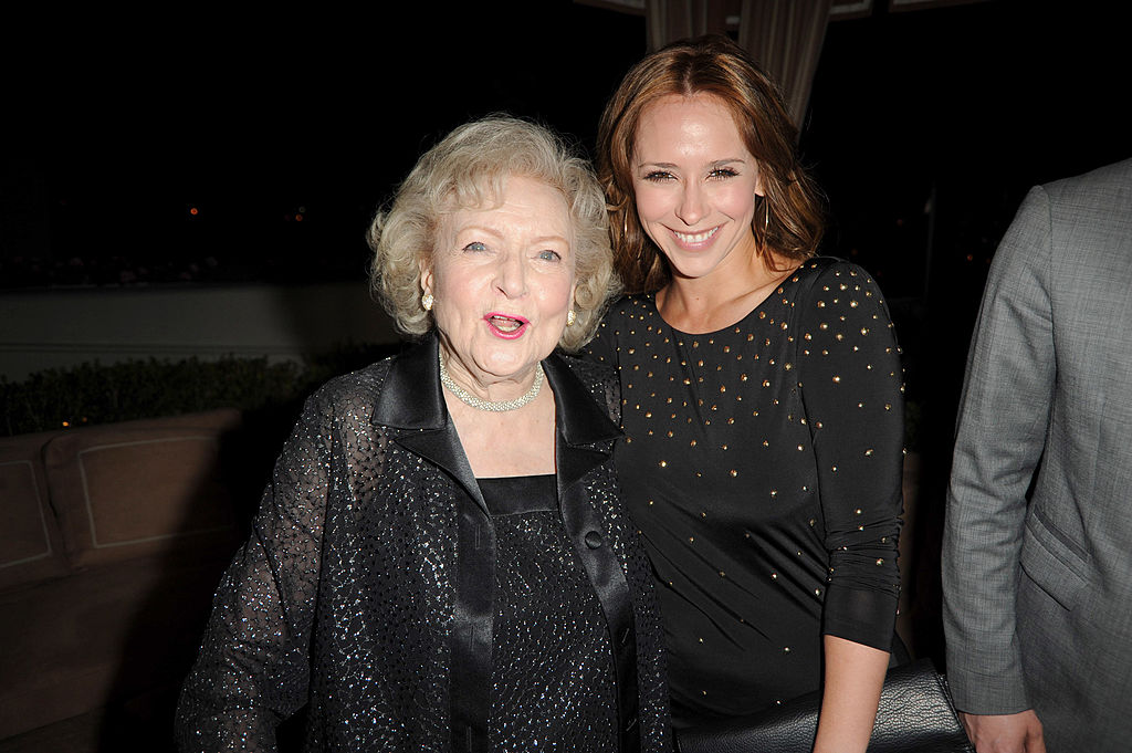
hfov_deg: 54.5
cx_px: 566
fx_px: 1100
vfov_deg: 37.8
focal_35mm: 35
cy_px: 376
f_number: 5.6
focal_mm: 35
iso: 500
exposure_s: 1/200
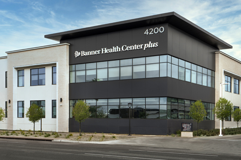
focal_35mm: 35
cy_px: 80
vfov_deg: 37.8
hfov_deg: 54.5
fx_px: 234
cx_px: 120
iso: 200
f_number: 11
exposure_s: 1/80
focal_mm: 35
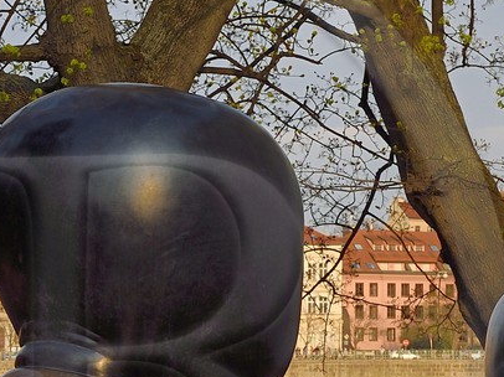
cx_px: 2
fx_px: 2648
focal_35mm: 182
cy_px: 361
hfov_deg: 10.8
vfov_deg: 8.1
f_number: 11
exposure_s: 1/250
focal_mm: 48
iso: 400
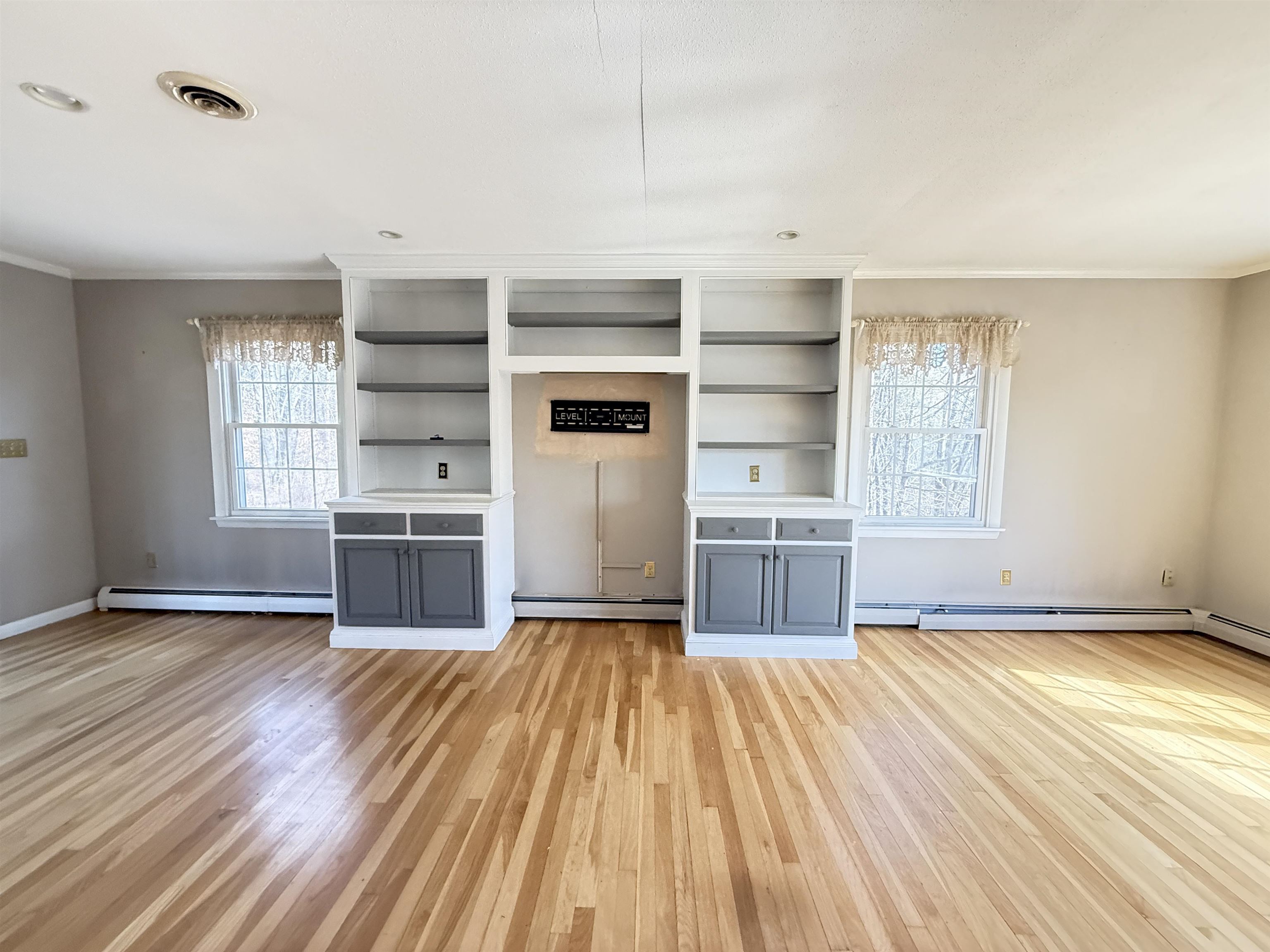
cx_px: 635
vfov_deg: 85.7
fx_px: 514
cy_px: 476
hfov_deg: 102.1
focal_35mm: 14
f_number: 2.2
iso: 640
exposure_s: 1/120
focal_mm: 2.22
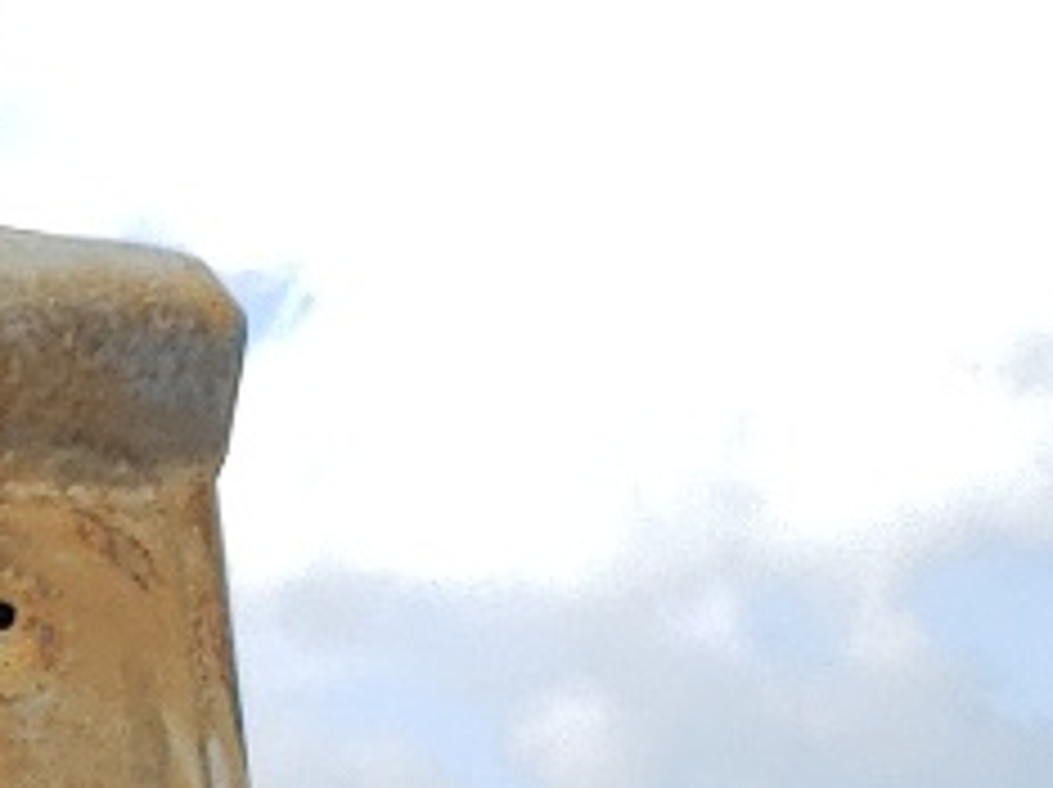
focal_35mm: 178
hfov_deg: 9.7
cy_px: 2450
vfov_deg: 7.3
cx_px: -1580
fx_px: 5409
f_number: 1.5
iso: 50
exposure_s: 1/1250
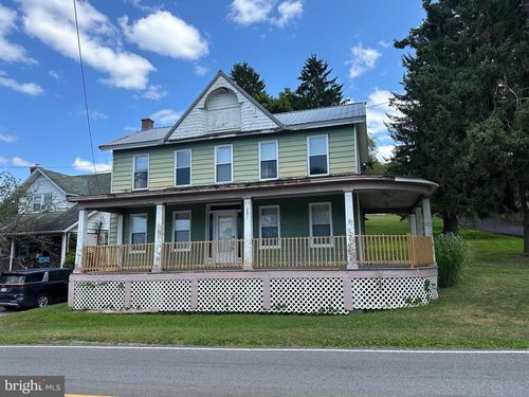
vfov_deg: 56.8
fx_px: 367
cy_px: 198
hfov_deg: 71.6
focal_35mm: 24
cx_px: 264
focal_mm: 6.86
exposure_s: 1/2299
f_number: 1.78
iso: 80
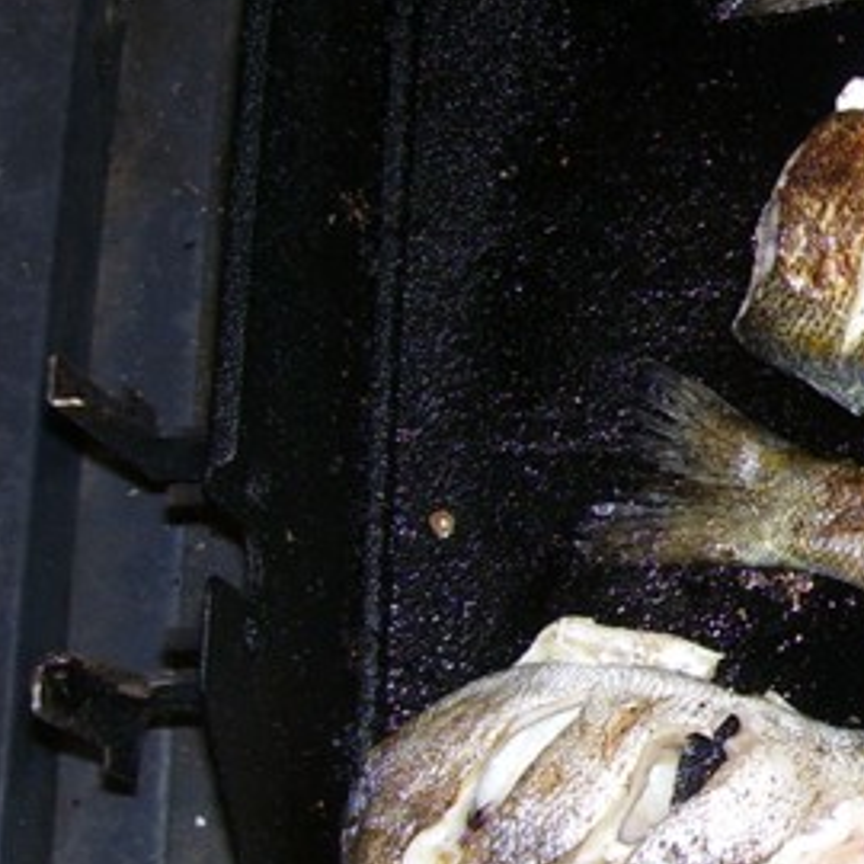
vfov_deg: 19.5
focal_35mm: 89
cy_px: 429
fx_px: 2513
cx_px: 1168
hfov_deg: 18.0
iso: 80
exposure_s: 1/60
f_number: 2.7
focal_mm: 5.6
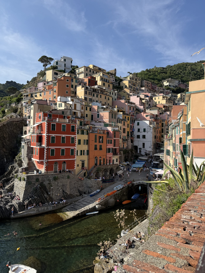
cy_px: 136
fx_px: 190
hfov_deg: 56.8
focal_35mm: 24
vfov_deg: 71.6
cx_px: 102
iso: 80
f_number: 1.78
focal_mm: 6.76
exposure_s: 1/3953
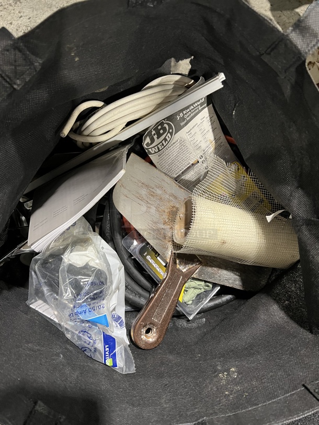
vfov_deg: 67.3
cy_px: 212
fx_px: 319
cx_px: 160
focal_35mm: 26
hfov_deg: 53.1
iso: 400
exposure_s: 1/60
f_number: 1.5
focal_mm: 5.7
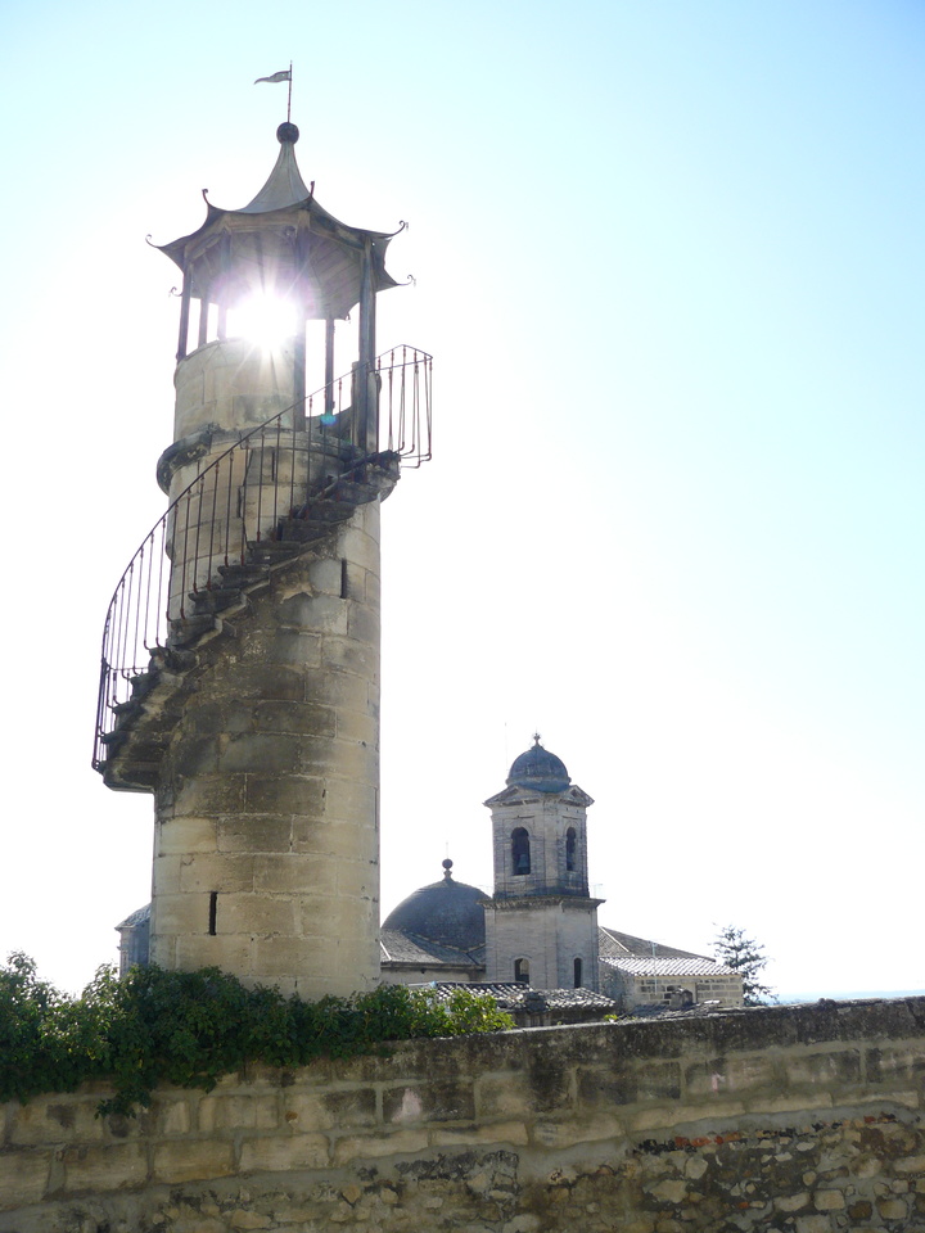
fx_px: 1283
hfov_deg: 39.7
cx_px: 462
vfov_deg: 51.4
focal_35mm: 36
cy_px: 616
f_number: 2.8
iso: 100
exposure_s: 1/1000
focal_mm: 6
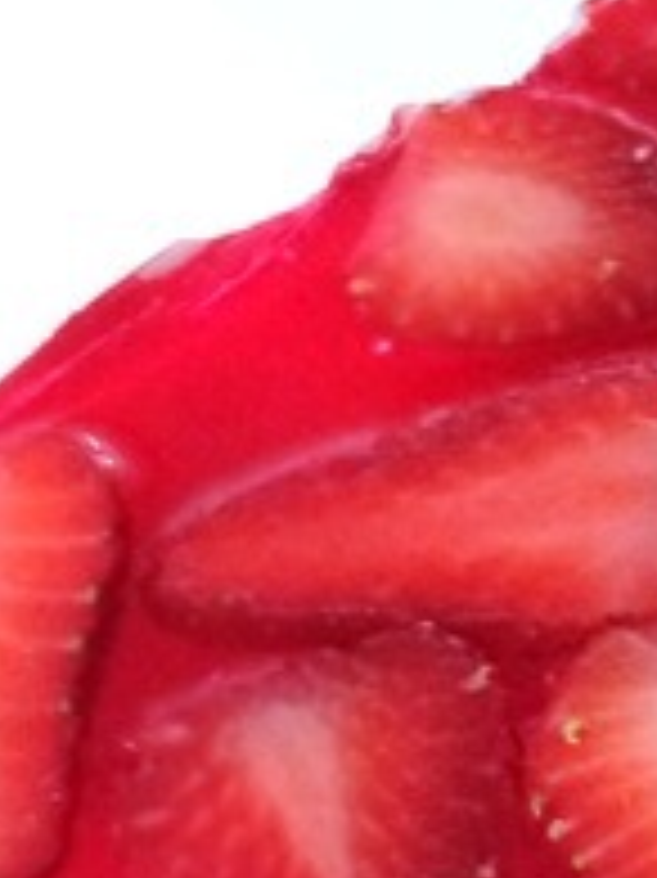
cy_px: 932
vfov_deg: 13.1
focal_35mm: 148
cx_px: 1328
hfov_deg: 9.4
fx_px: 3749
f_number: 2.2
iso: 250
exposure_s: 1/30
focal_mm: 4.12
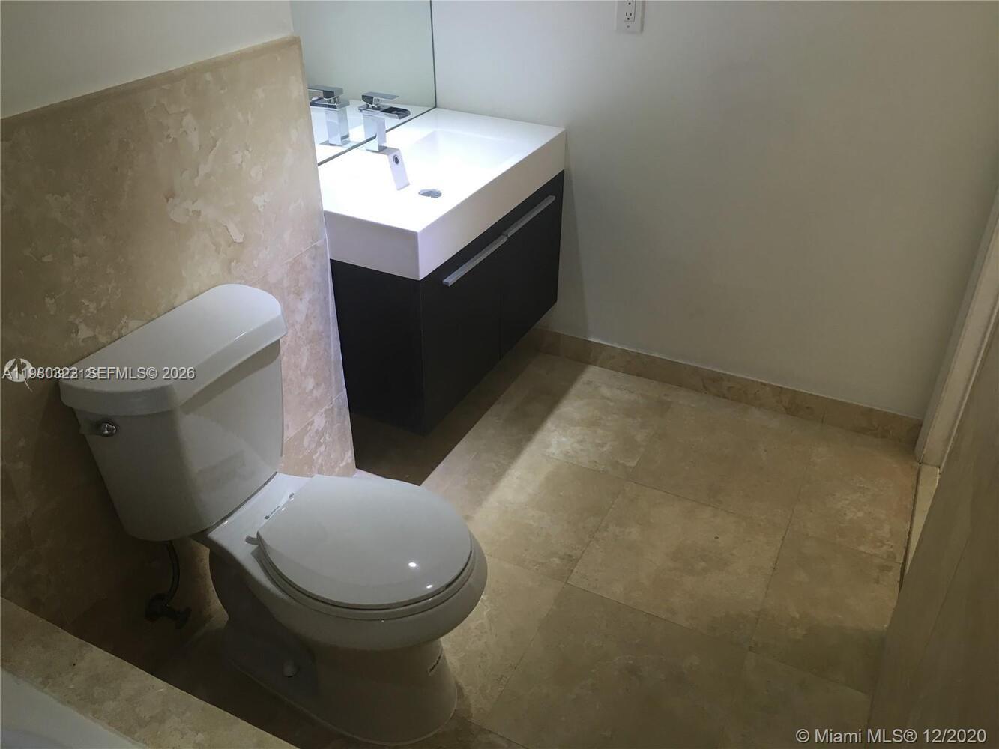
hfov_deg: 61.7
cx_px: 500
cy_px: 374
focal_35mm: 29
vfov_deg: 48.2
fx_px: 837
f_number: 2.2
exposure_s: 1/30
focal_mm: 4.15
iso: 64
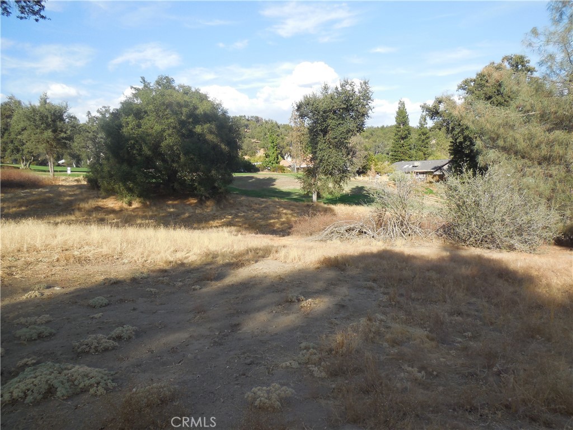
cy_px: 215
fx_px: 414
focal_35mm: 25
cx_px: 286
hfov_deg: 69.4
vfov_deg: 54.9
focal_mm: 4.5
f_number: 3.1
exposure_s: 1/800
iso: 125
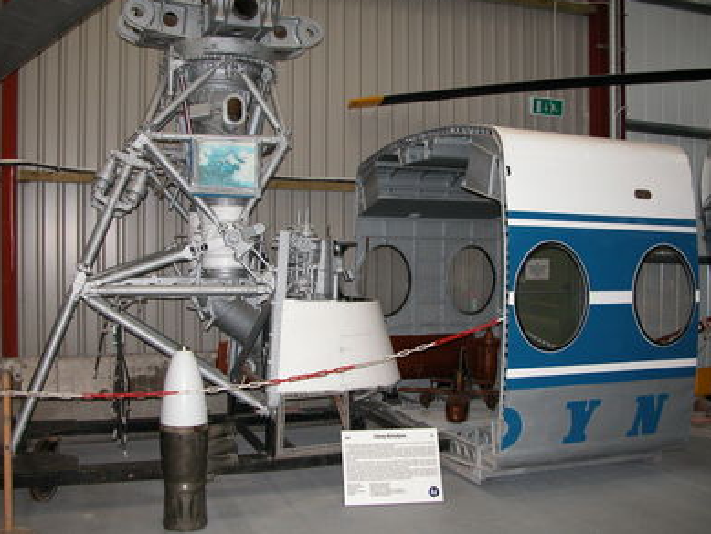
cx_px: 355
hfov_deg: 51.3
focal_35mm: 36
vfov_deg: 39.7
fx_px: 740
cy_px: 262
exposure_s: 1/60
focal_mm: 8.9
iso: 200
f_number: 2.8
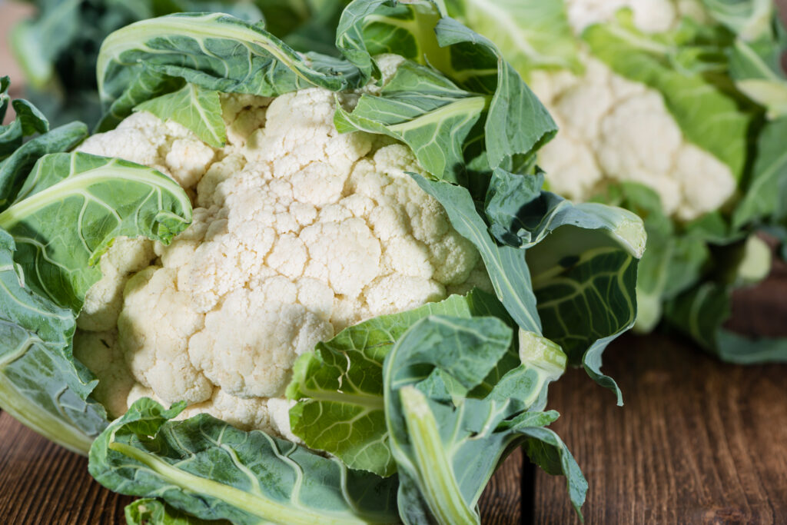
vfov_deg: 13.0
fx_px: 2296
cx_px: 394
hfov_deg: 19.5
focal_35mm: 105
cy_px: 262
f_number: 8
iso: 50
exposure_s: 1/250
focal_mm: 105
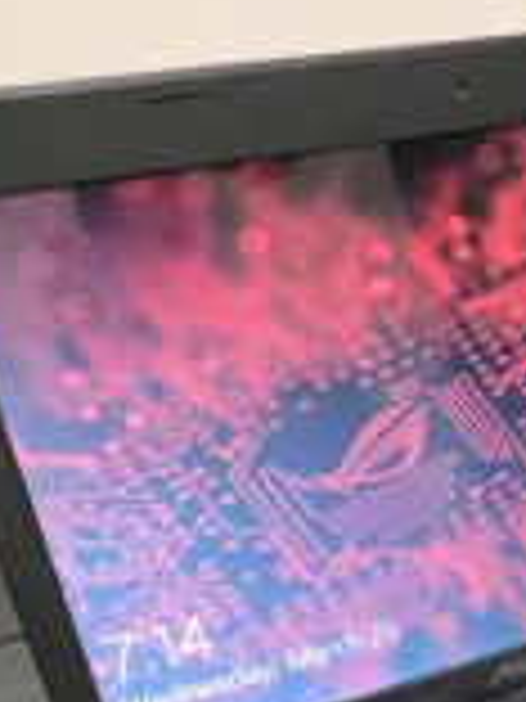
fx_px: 1195
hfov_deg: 22.9
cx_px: 620
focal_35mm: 59
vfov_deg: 28.7
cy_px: 828
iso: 2000
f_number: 1.7
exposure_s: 1/100
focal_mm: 6.3
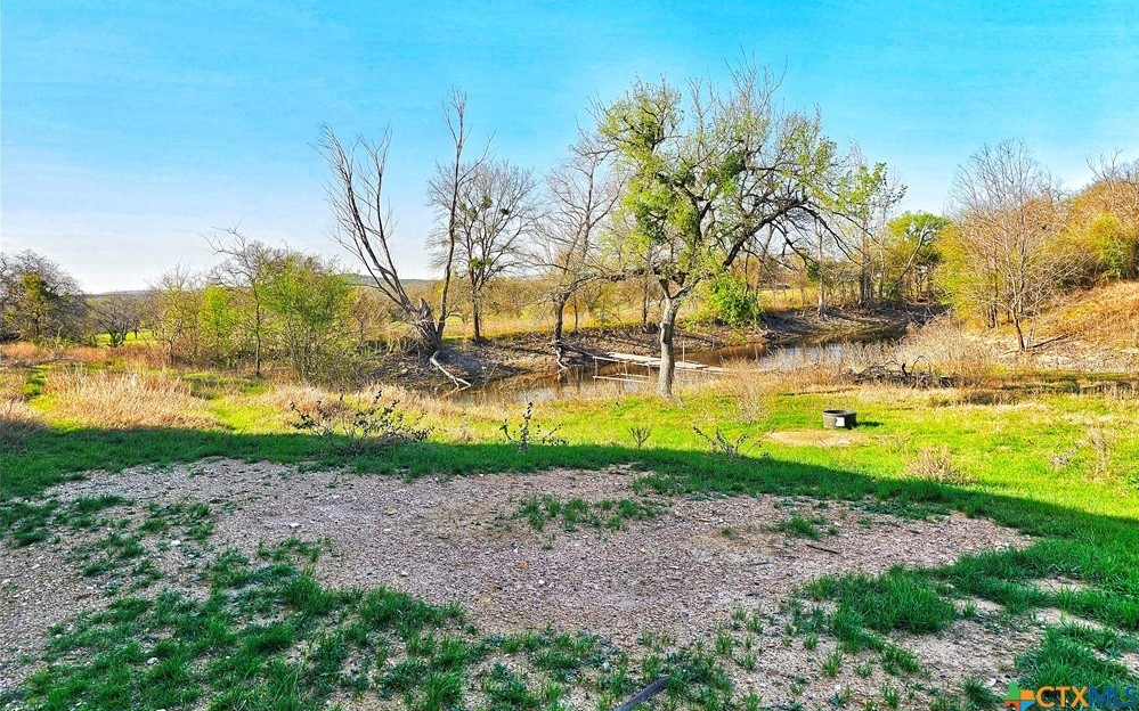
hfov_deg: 72.5
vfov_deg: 49.1
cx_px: 583
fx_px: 776
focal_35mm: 25
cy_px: 301
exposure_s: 1/572
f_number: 1.7
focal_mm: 6.3
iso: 10
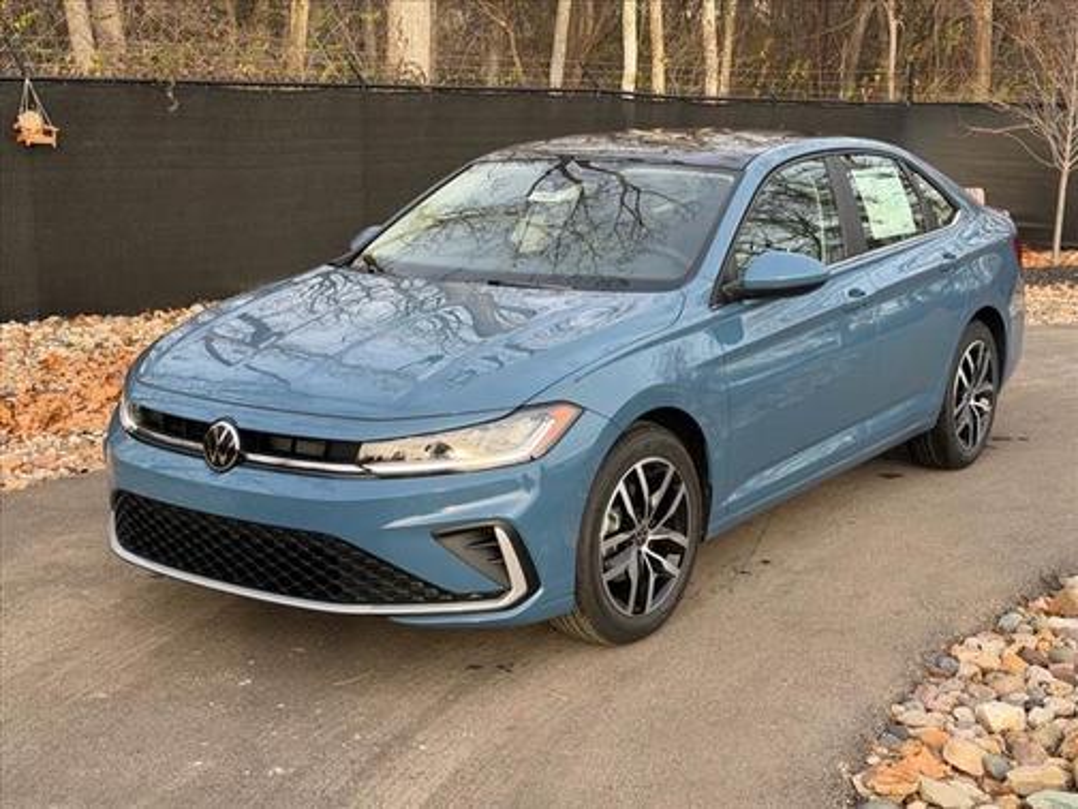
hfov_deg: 39.7
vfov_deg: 30.3
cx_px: 539
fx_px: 1495
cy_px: 404
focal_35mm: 48
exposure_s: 1/475
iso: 80
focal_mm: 6.76
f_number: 1.78
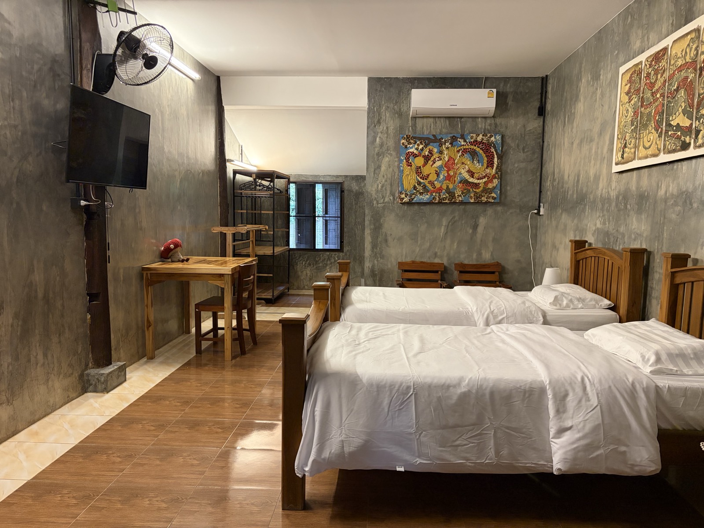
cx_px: 352
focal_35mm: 26
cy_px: 264
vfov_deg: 53.1
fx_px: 529
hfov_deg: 67.3
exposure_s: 1/50
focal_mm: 5.96
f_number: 1.6
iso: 320
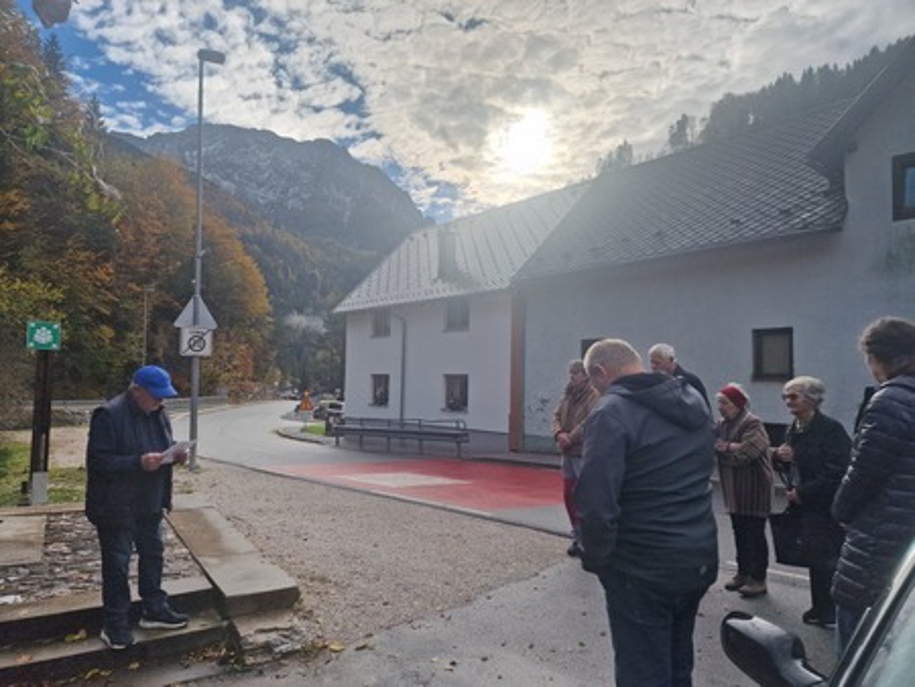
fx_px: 608
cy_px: 344
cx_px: 458
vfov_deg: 58.9
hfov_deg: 73.9
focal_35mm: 23
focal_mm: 6.4
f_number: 1.8
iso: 50
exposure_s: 1/1576
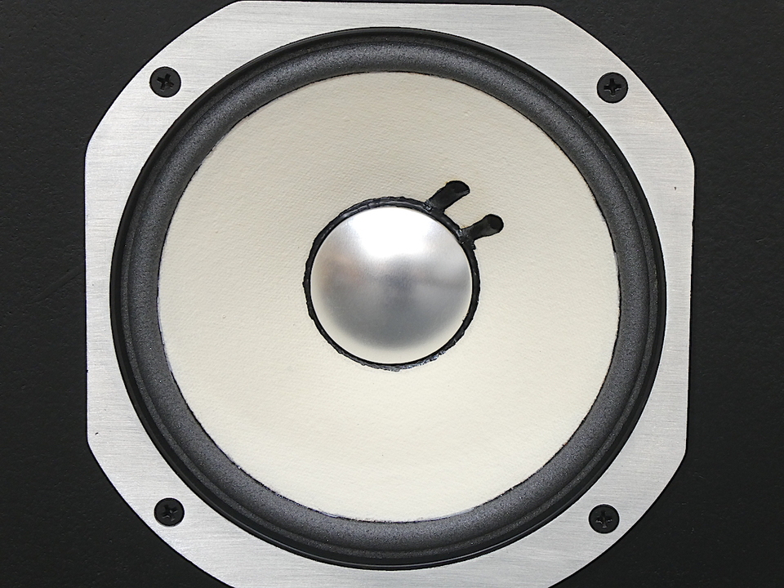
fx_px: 3058
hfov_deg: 14.6
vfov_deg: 11.0
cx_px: 392
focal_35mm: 135
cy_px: 294
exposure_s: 1/8
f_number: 5.3
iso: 200
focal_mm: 24.2
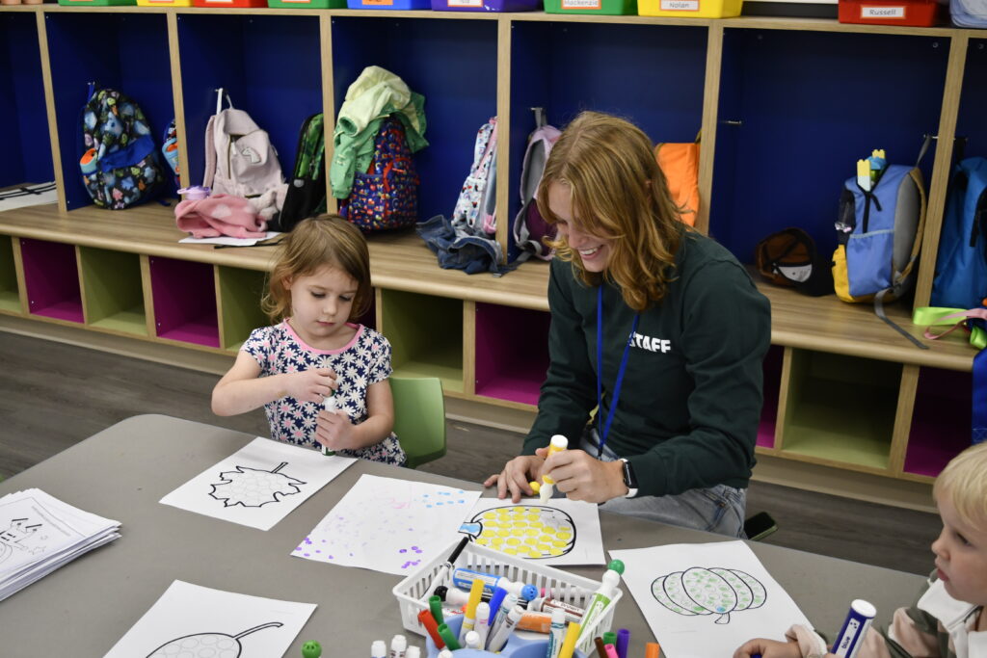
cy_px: 329
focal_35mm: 37
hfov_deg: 51.9
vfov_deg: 36.0
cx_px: 494
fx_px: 1014
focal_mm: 25
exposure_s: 1/125
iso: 800
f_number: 4
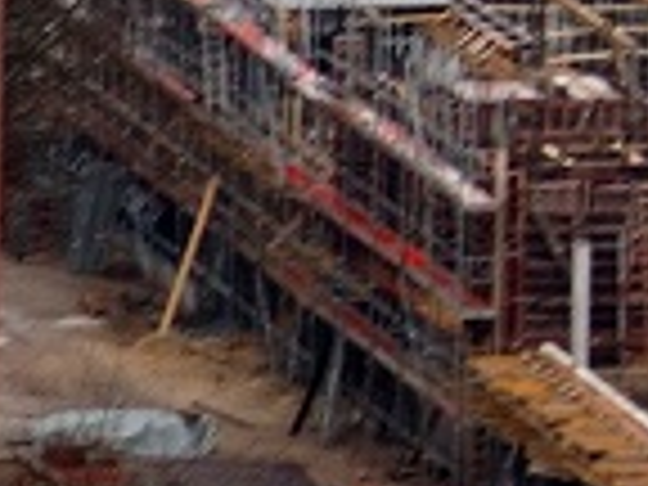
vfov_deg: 1.4
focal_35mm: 1042
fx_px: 19506
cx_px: 2124
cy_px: -446
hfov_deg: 1.9
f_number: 4.8
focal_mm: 102
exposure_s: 1/200
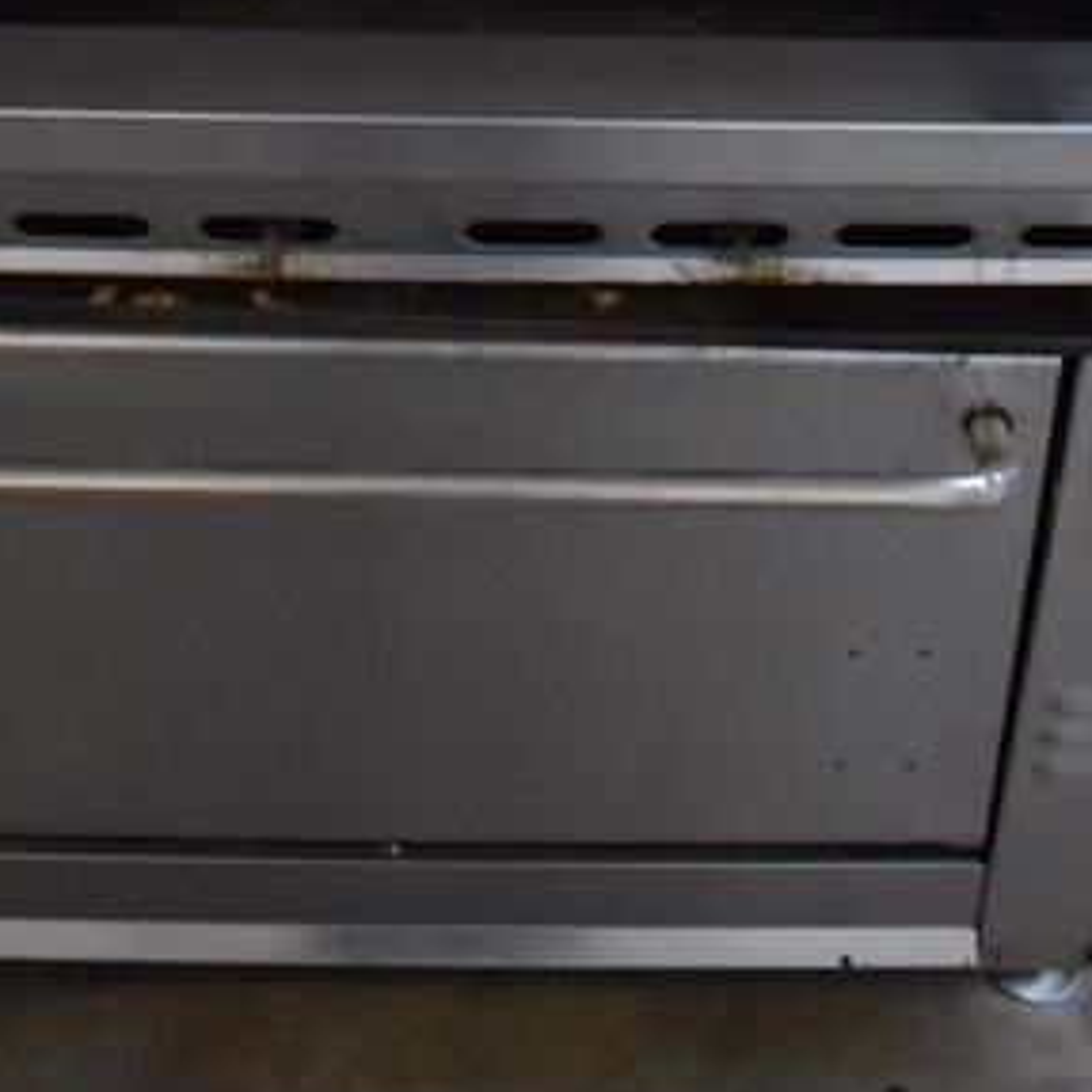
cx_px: 517
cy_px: -413
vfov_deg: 21.0
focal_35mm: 73
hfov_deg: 23.7
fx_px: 2605
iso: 5000
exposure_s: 1/125
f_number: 3.5
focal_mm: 18
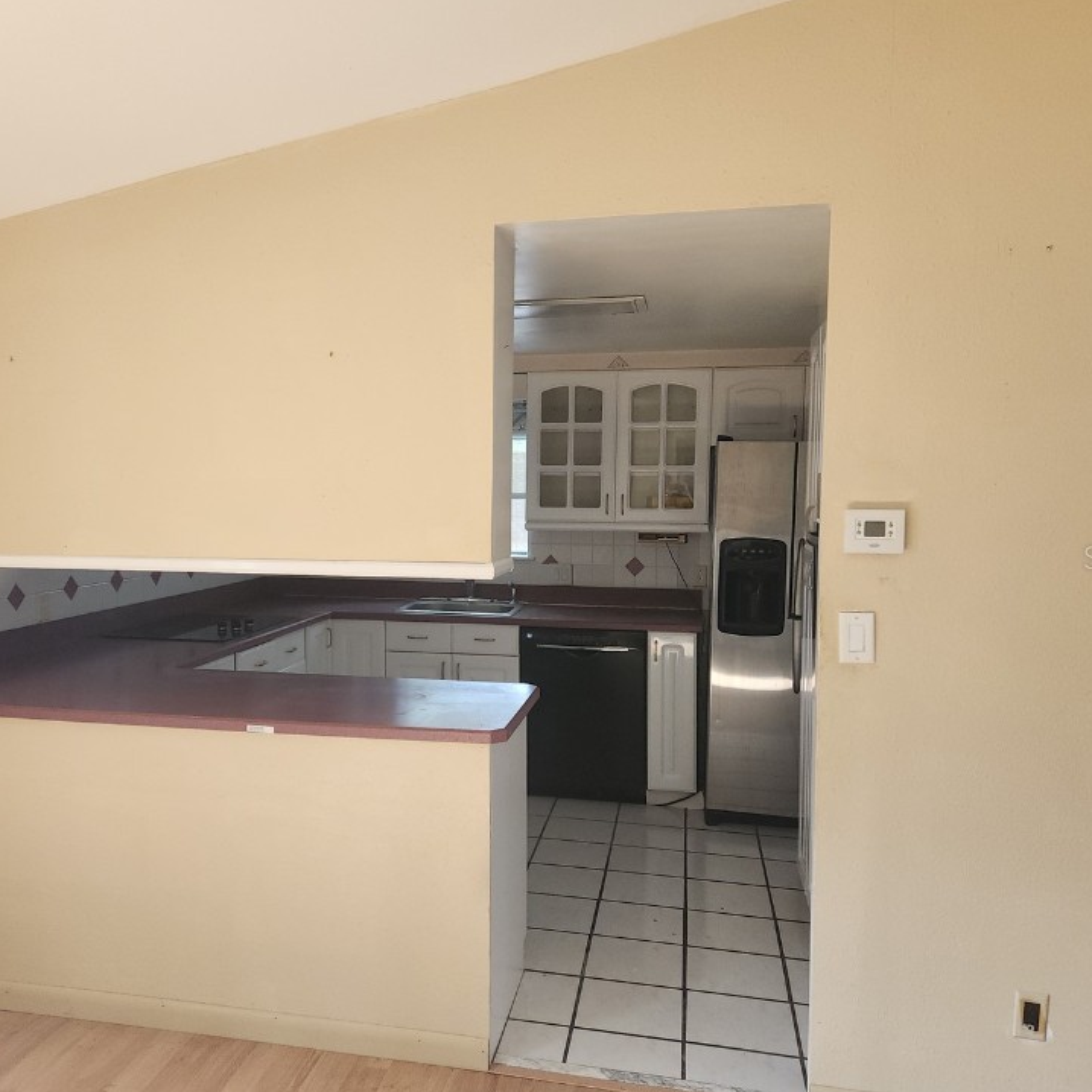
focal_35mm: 29
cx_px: 449
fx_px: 1035
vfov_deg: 55.6
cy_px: 557
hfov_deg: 55.3
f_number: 1.8
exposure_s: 1/180
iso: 160
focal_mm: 5.4
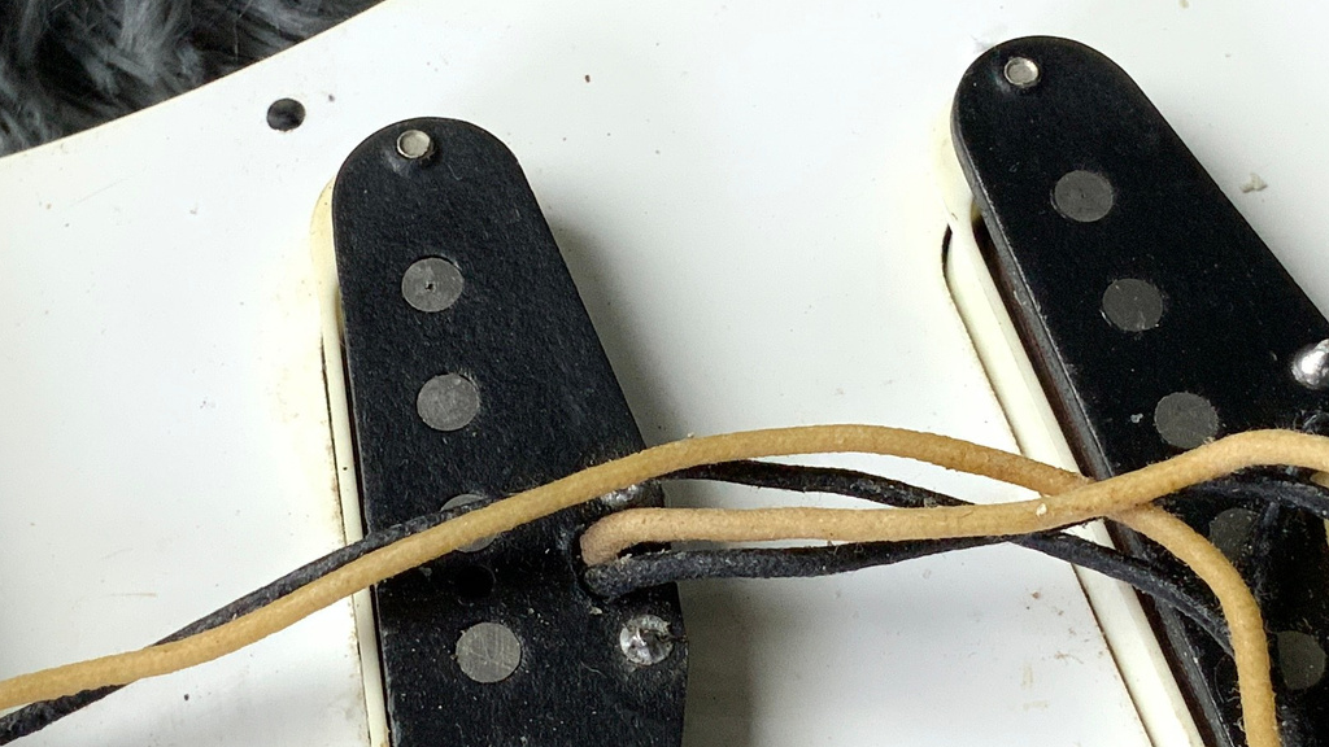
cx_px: 713
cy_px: 508
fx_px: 2784
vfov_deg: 15.3
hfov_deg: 26.8
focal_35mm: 79
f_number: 1.8
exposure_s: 1/120
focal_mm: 3
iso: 64
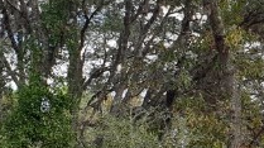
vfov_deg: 8.7
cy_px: 110
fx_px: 972
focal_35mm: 139
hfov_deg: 14.2
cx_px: 432
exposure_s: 1/614
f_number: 2.4
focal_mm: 4.3
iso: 50
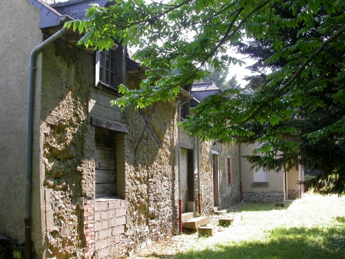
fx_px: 379
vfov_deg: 37.7
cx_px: 172
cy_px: 130
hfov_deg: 49.0
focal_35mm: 38
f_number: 4.7
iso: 100
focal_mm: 7.85
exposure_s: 1/102
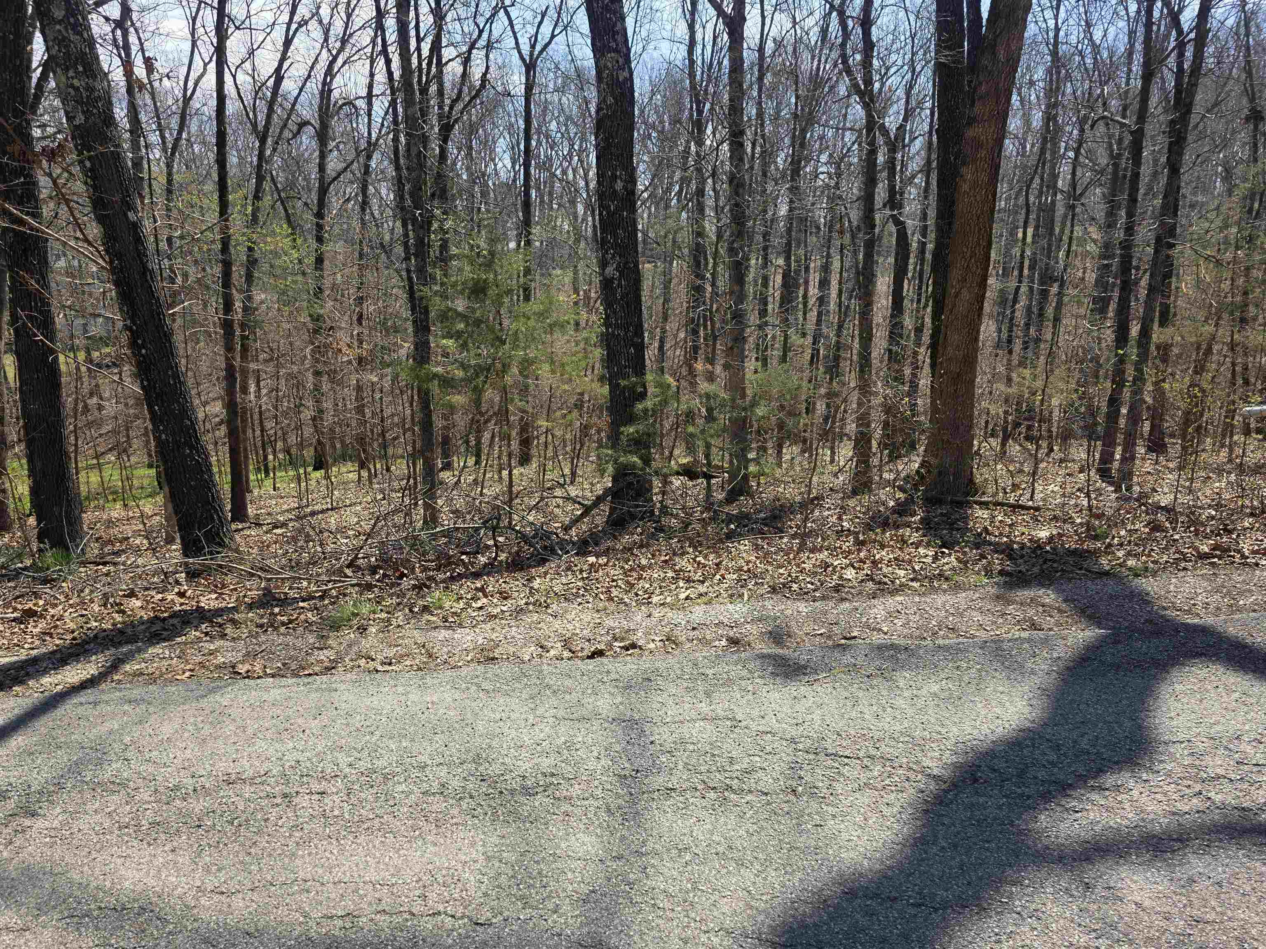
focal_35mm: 23
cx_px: 633
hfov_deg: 73.9
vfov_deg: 58.9
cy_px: 474
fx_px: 841
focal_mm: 6.3
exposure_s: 1/2397
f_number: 1.7
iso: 80
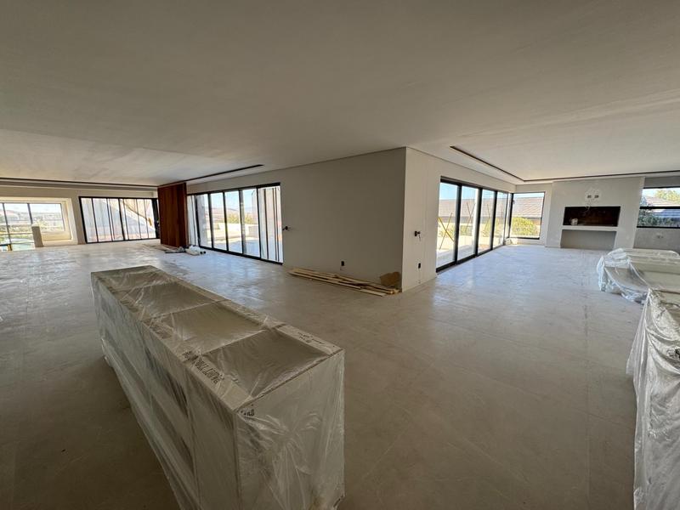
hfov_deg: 102.1
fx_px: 275
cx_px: 340
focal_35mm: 14
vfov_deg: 85.7
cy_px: 255
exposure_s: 1/132
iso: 40
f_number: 2.2
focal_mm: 2.22
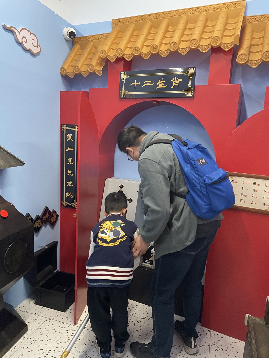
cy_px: 179
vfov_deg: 67.3
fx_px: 269
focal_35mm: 26
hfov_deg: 53.1
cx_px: 134
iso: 320
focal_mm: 4.2
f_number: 1.6
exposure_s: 1/50
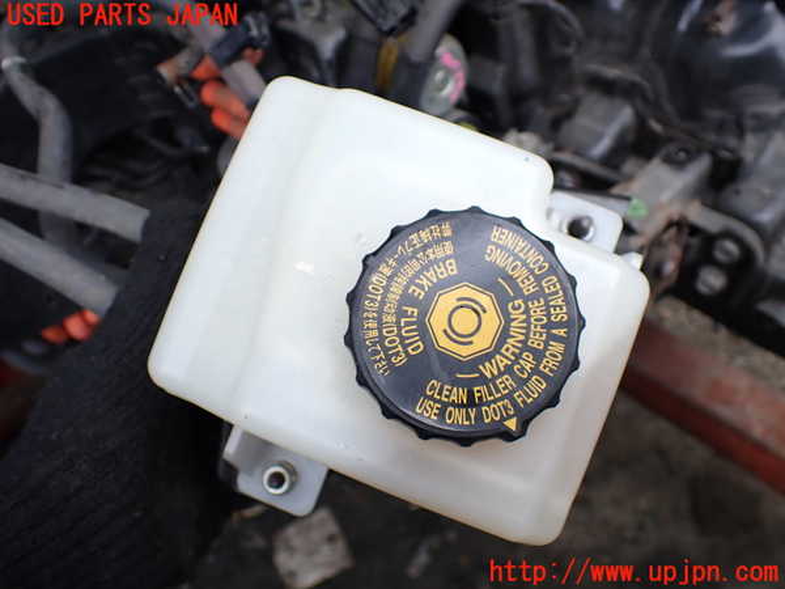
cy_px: 294
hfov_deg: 60.0
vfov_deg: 46.8
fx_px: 680
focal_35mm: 30
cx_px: 392
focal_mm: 5.4
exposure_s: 1/160
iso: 100
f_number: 2.3
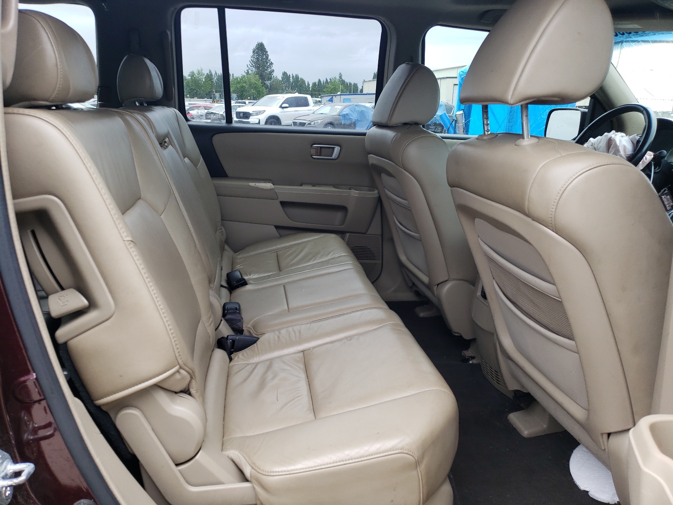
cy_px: 252
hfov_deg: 67.3
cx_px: 336
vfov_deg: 53.1
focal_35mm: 26
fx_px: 505
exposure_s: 1/175
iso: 50
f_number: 1.5
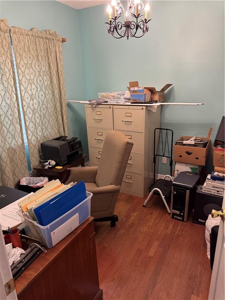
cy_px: 150
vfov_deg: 71.6
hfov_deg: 56.8
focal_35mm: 24
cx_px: 112
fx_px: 208
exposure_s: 1/60
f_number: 1.78
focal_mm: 6.76
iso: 500
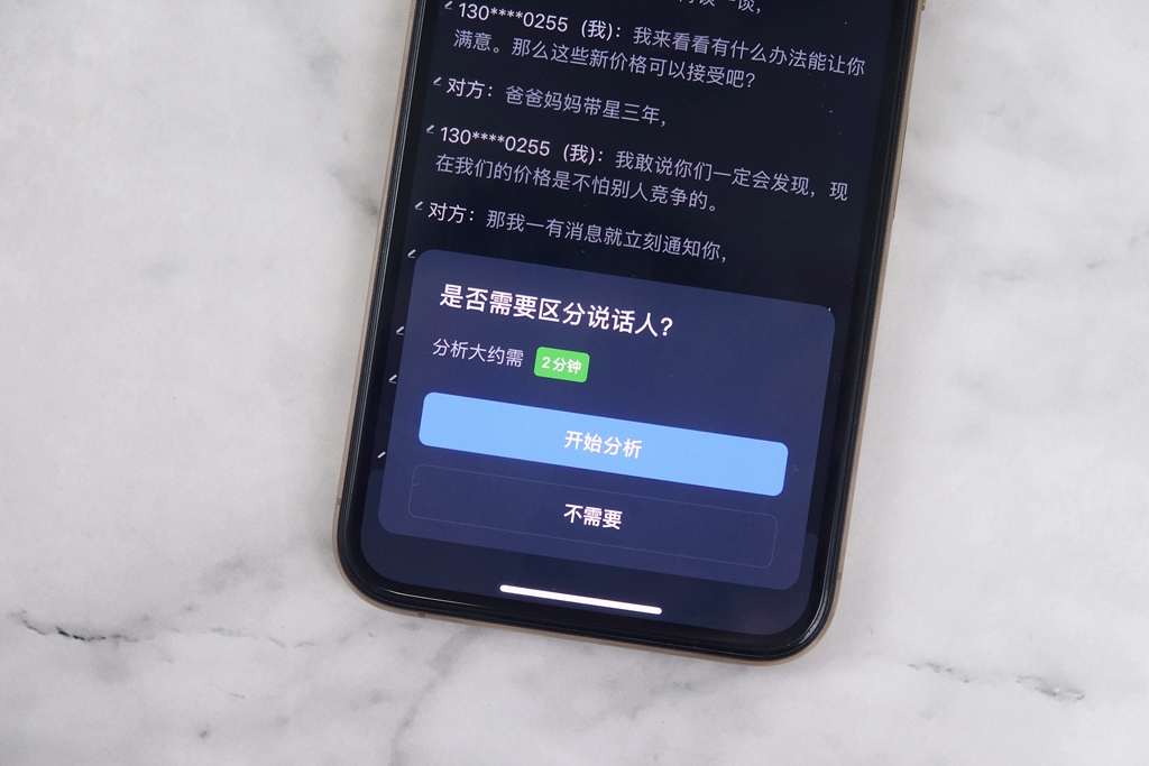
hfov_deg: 30.1
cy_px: 383
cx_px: 574
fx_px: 2139
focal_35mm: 67
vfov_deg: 20.3
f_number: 4.5
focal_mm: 44.4
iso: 800
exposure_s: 1/140
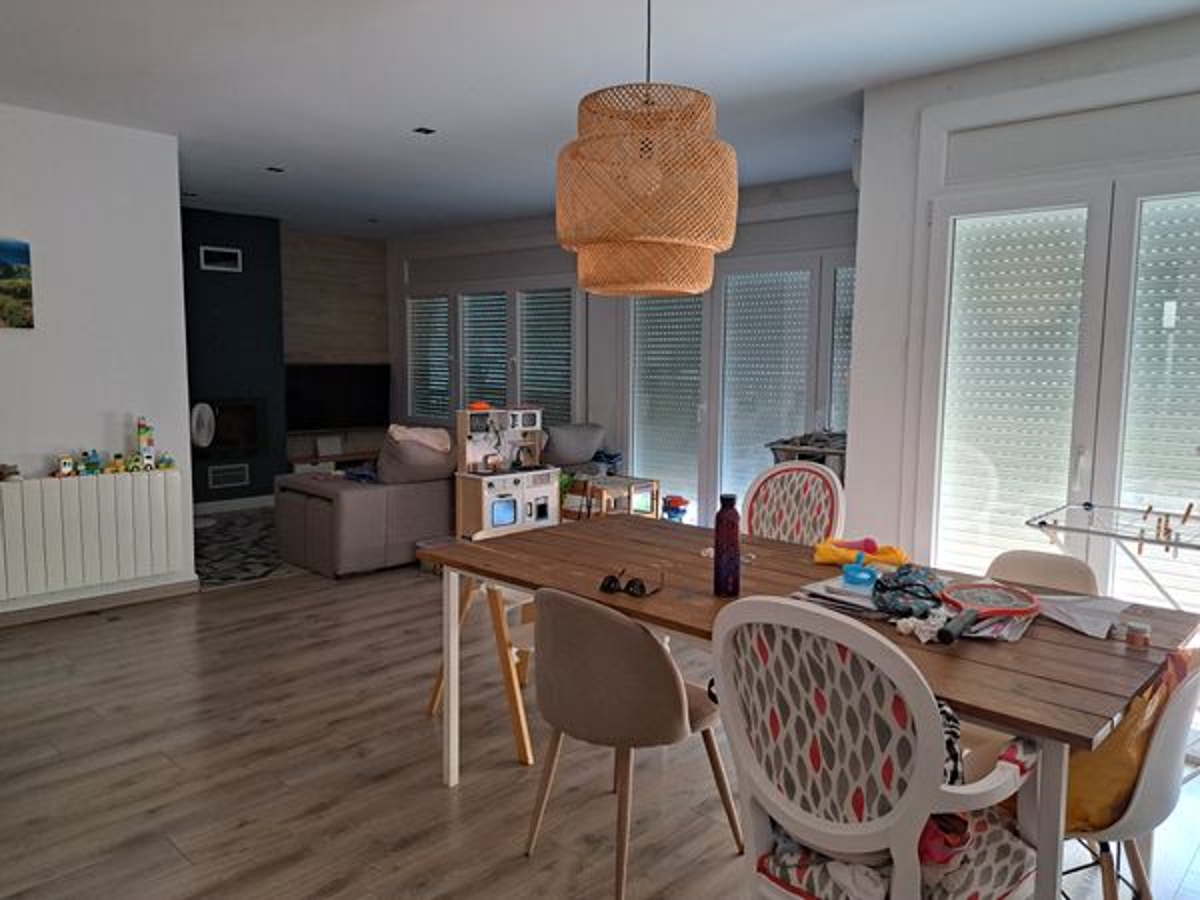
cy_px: 450
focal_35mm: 24
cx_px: 600
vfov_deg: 56.8
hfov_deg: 71.6
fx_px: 832
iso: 250
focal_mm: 5.23
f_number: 1.8
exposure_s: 1/50
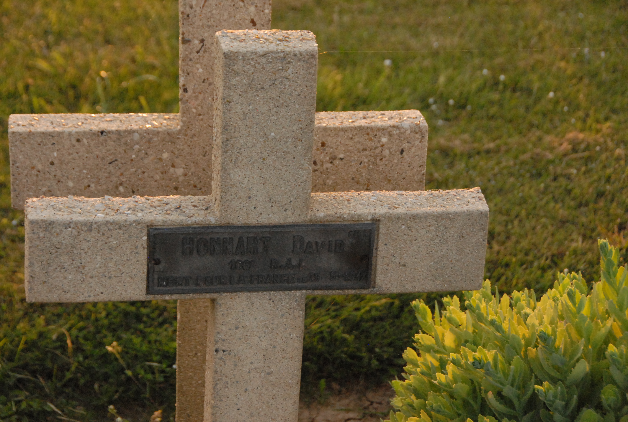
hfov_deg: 19.4
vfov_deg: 13.1
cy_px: 211
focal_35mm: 105
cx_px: 314
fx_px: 1835
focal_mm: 70
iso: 1600
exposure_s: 1/640
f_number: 7.1
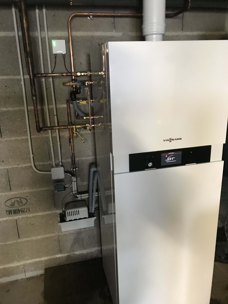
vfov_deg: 63.4
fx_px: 246
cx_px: 114
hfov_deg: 49.7
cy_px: 152
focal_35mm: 28
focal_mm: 3.99
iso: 100
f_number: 1.8
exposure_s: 1/7
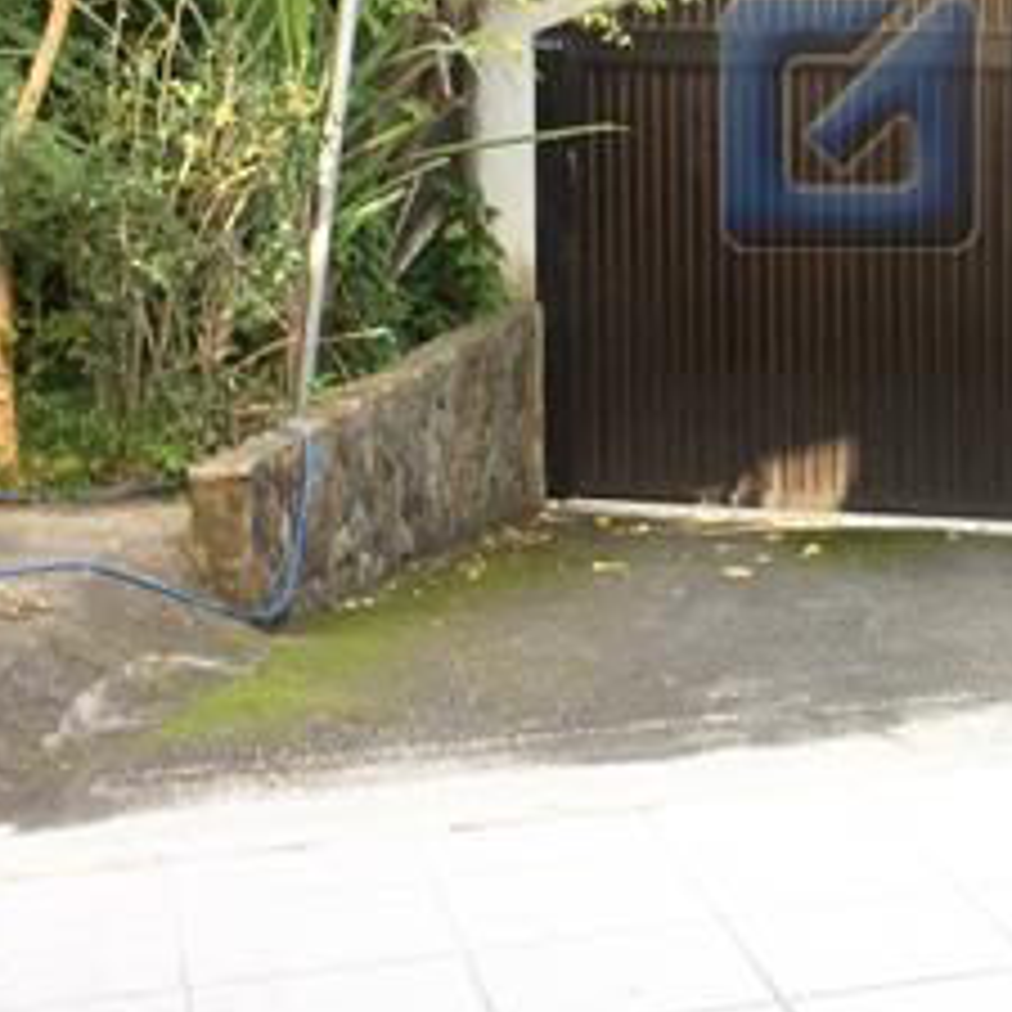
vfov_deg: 20.8
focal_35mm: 82
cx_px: 1205
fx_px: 2712
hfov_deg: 19.9
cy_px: 148
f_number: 2.2
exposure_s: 1/120
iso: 40
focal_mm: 4.15
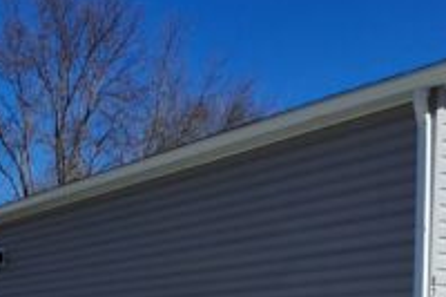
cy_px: 451
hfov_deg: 28.9
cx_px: 74
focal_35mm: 68
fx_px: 842
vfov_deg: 17.8
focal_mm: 1.4
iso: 50
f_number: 2.2
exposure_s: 1/1616
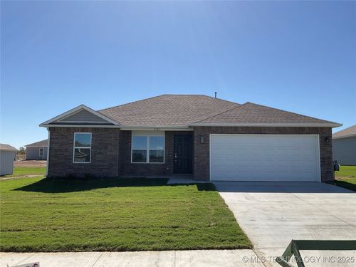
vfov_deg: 48.2
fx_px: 298
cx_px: 178
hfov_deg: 61.7
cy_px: 134
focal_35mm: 29
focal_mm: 3
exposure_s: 1/3125
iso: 20
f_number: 1.8
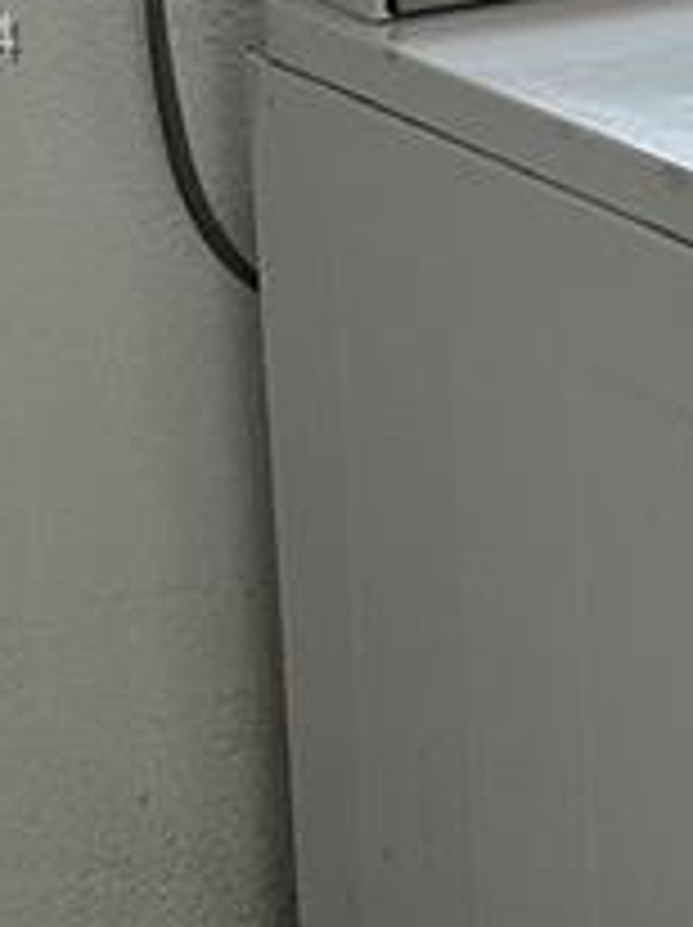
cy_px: 40
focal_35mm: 140
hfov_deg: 10.0
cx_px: 1220
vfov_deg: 13.9
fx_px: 3745
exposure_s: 1/962
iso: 80
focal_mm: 6.86
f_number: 1.78
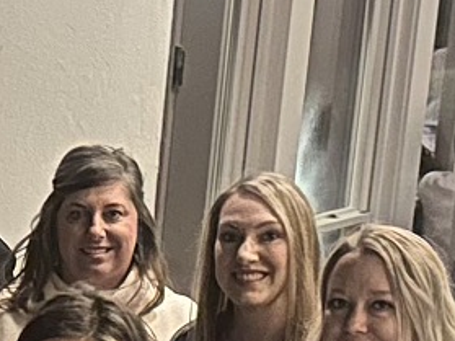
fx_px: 2260
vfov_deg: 8.5
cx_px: -302
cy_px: 441
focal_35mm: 172
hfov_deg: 10.9
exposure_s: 1/17
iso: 2000
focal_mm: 6.86
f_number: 1.78
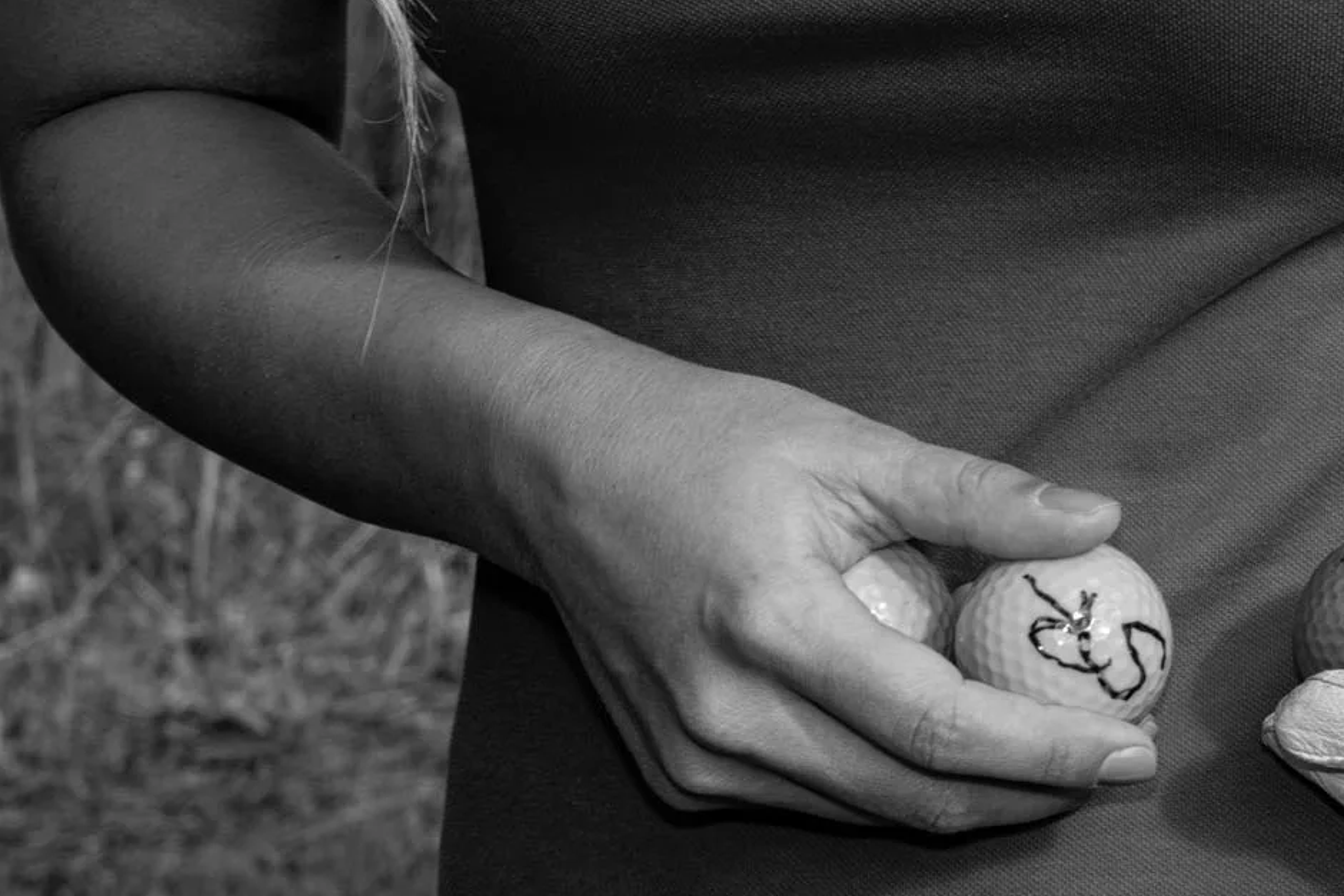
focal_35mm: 245
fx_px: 9147
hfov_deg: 8.4
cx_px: 1075
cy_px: 437
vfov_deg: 5.6
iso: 200
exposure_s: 1/160
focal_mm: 80
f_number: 14
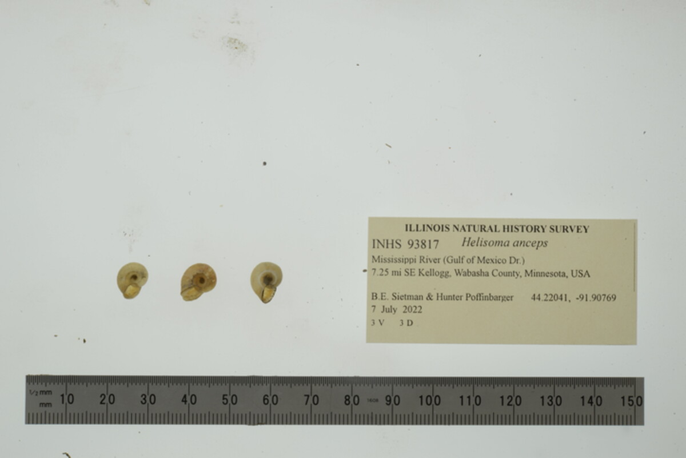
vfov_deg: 22.6
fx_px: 1144
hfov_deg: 33.4
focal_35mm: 60
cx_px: 343
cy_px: 229
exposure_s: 1/13
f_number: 32
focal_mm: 60
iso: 100
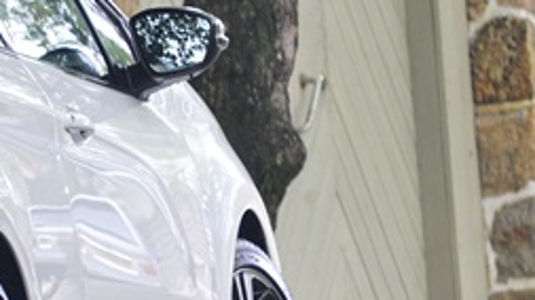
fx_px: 12690
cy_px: 410
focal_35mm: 895
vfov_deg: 1.4
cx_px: -135
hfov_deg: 2.4
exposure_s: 1/250
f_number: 5.6
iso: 1000
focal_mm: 160
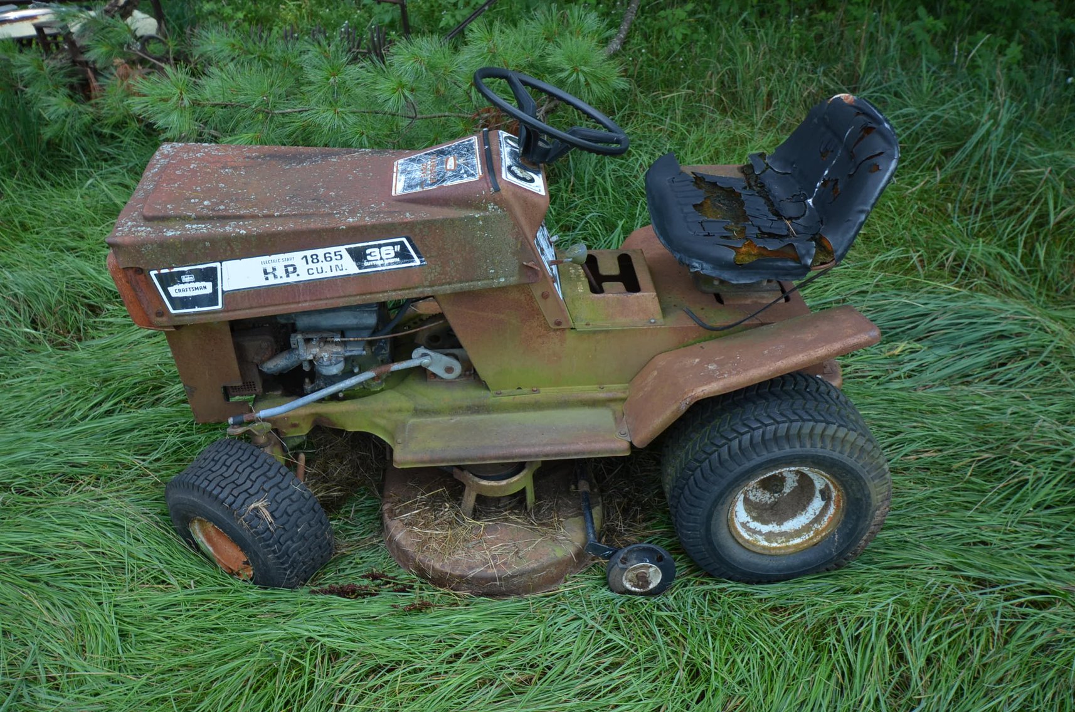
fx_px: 894
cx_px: 538
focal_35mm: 30
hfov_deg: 62.0
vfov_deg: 43.4
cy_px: 356
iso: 200
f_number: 6.3
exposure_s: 1/160
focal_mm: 20
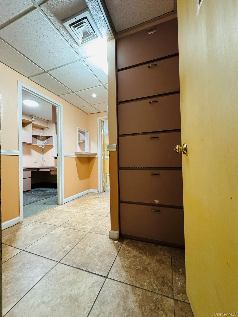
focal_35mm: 14
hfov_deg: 85.7
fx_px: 128
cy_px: 158
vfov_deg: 102.1
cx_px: 119
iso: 800
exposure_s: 1/60
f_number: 2.2
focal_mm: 2.22
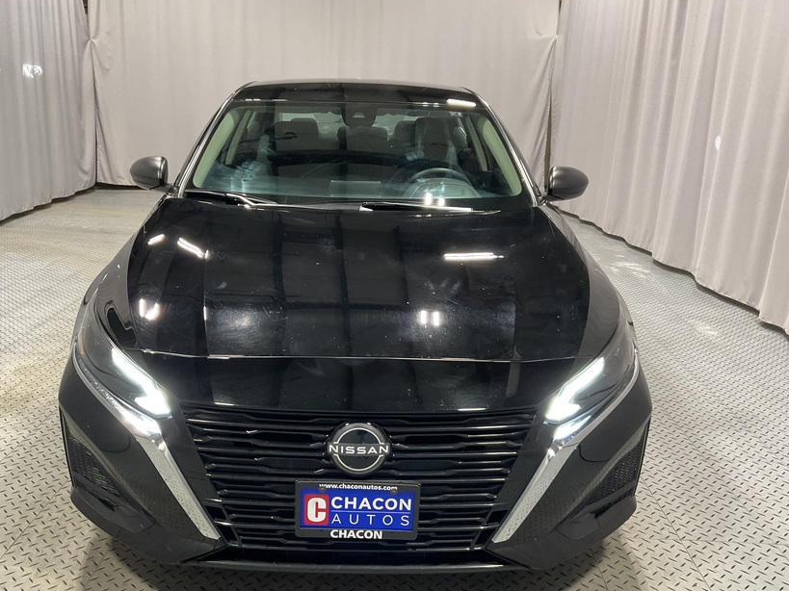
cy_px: 335
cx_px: 362
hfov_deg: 53.9
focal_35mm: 34
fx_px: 775
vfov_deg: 41.7
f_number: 1.8
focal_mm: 3
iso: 80
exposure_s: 1/50
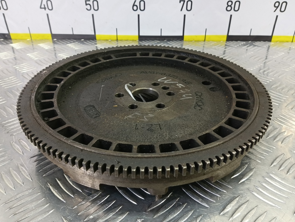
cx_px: 147
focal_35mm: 25
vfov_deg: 54.9
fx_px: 213
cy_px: 116
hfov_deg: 69.4
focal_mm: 4.11
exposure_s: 1/50
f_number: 1.6
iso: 207
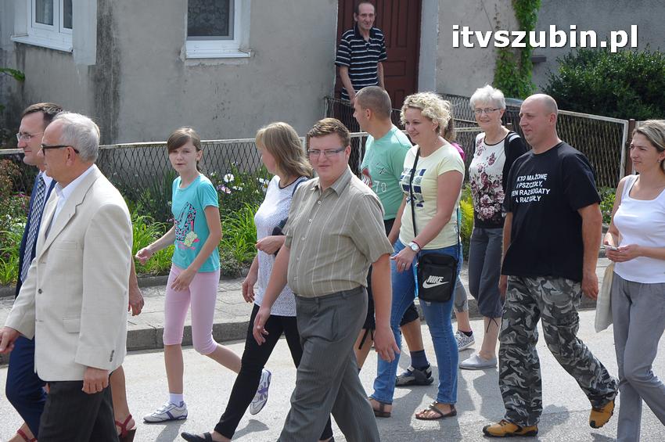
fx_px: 1938
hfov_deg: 19.5
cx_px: 332
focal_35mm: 105
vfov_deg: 13.0
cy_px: 221
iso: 640
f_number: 8
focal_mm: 70
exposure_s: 1/1000
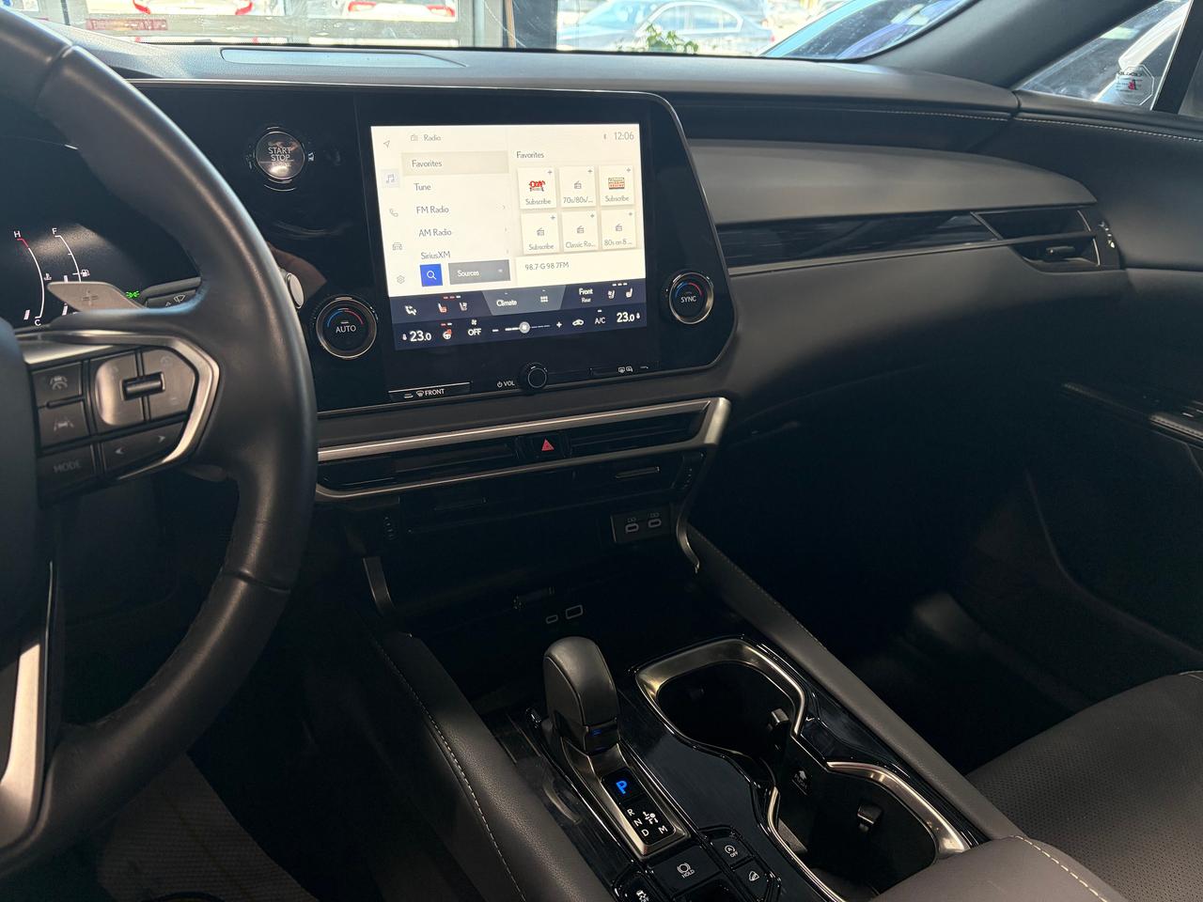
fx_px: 904
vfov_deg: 53.1
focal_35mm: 26
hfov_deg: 67.3
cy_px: 451
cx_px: 602
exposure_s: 1/122
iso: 125
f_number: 1.6
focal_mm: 5.96
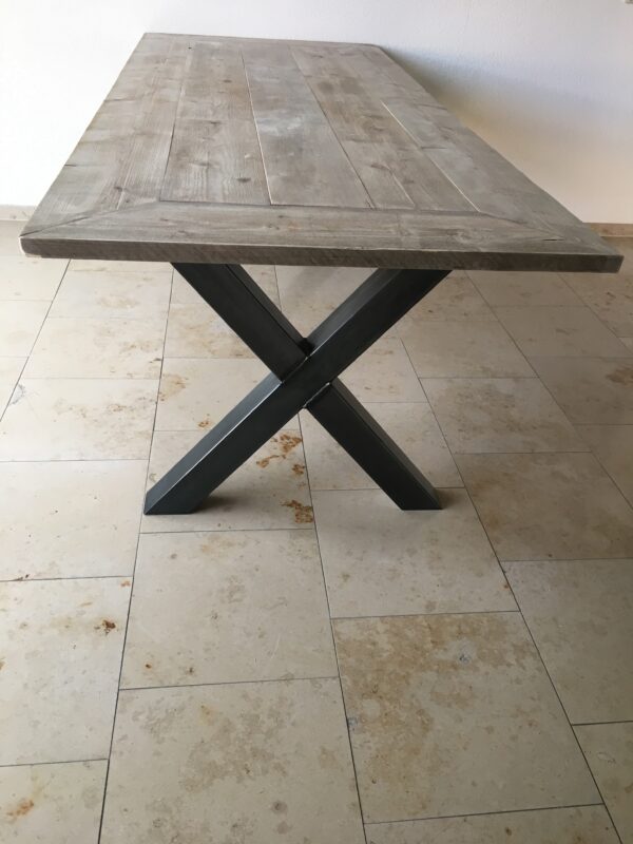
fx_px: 707
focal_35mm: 29
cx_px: 316
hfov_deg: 48.2
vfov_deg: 61.7
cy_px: 422
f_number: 2.2
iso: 80
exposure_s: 1/33
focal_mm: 4.15
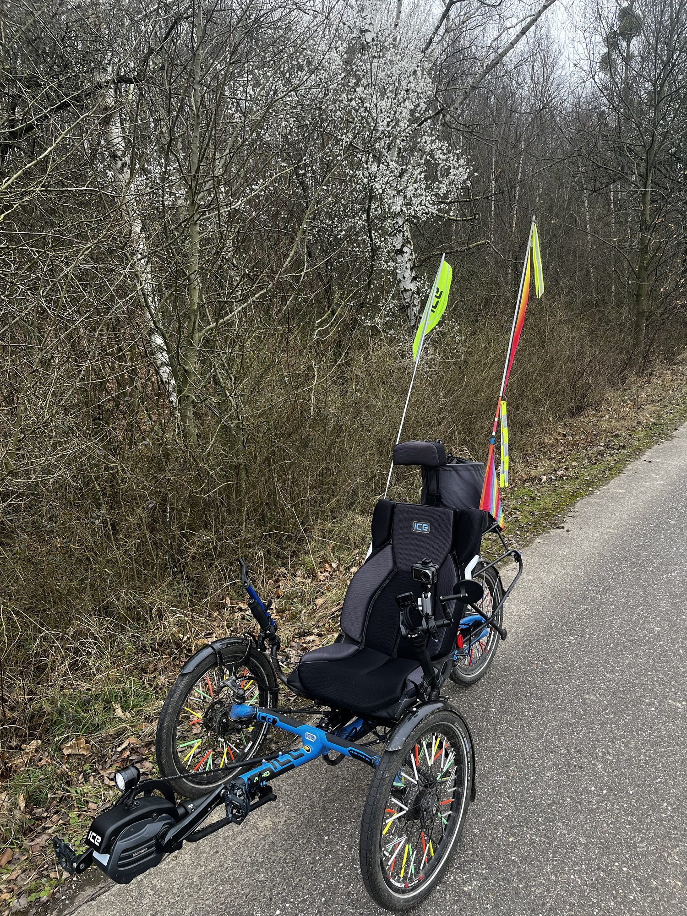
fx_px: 688
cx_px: 344
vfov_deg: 67.3
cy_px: 458
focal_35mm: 26
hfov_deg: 53.1
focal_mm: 5.1
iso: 64
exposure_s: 1/122
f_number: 1.6
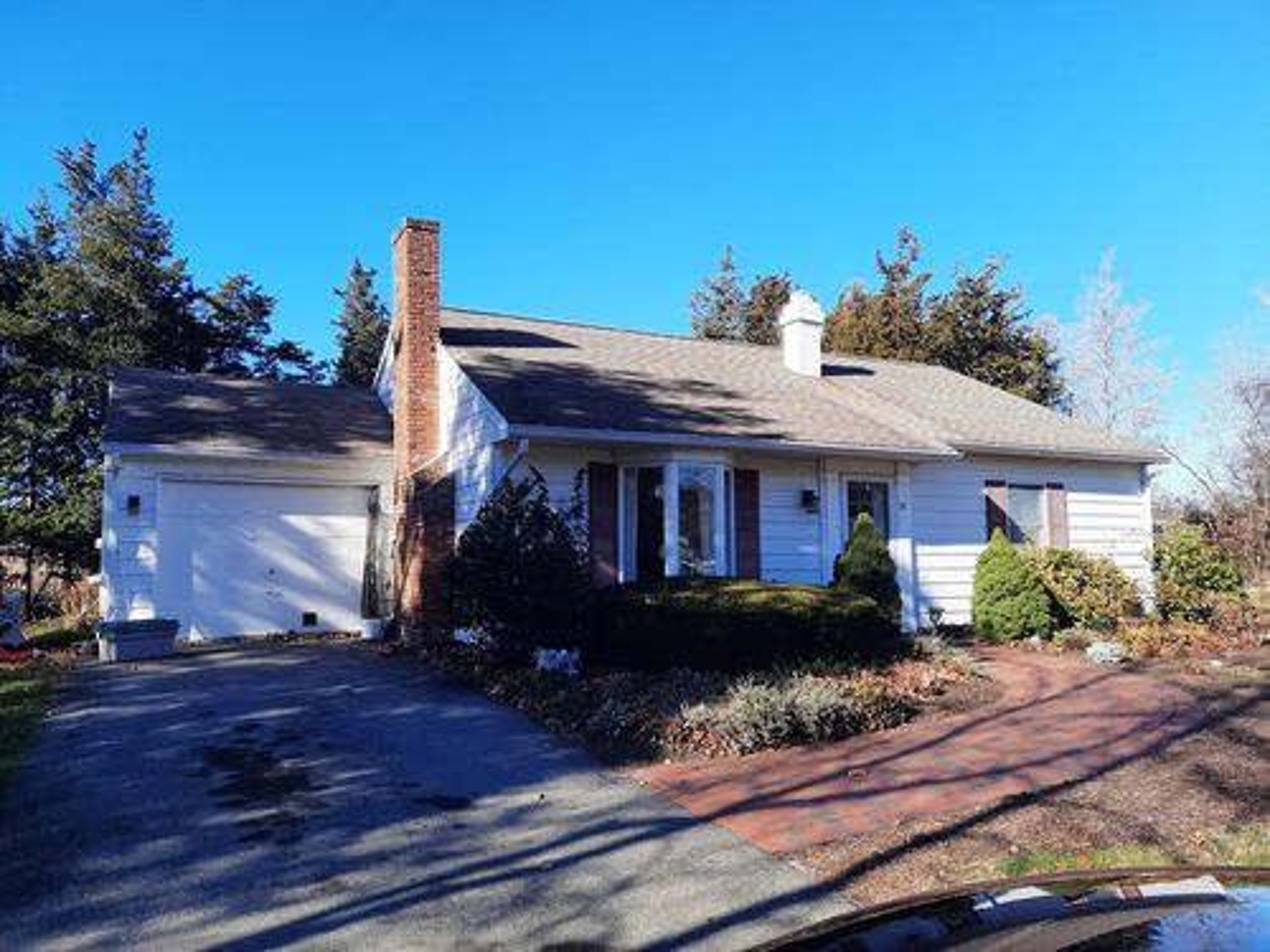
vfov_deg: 54.9
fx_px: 917
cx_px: 635
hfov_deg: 69.4
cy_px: 476
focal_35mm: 25
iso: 32
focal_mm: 4.6
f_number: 2
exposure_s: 1/758
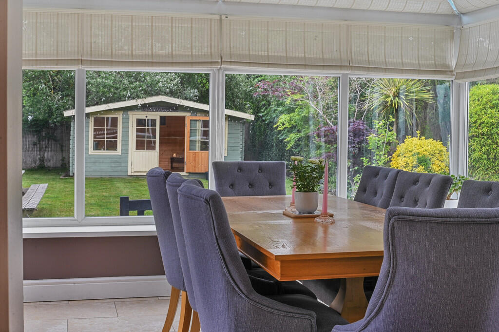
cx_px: 250
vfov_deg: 26.9
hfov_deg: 39.6
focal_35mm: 50
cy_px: 166
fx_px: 692
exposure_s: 1/1.25
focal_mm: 50
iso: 400
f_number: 16
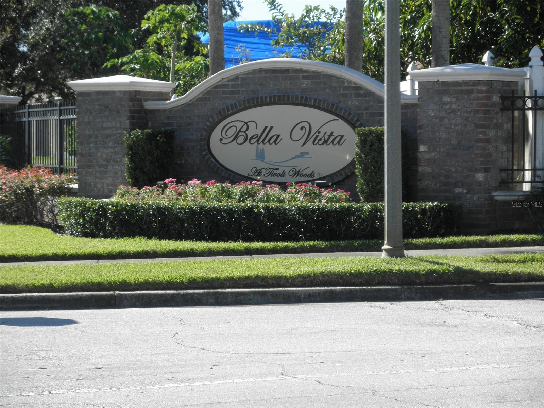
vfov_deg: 13.7
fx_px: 1697
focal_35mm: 108
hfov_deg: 18.2
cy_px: 204
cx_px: 272
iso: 64
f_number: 4.4
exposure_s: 1/320
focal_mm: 19.1
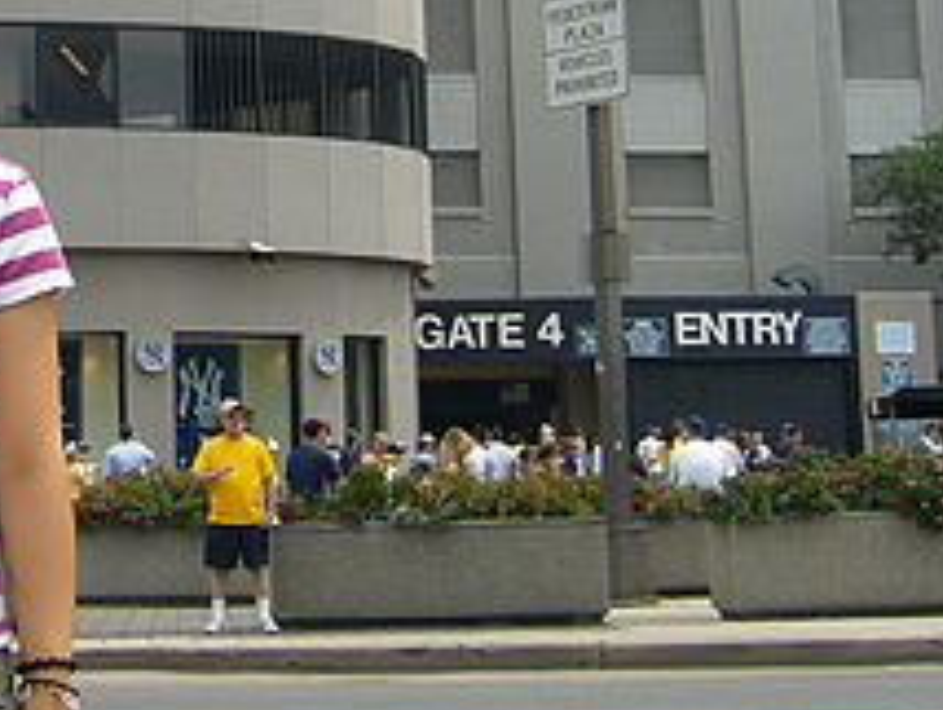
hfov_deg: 19.3
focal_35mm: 98
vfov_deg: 14.8
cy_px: -35
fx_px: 2673
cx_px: -53
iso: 80
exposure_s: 1/320
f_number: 5.6
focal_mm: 5.8
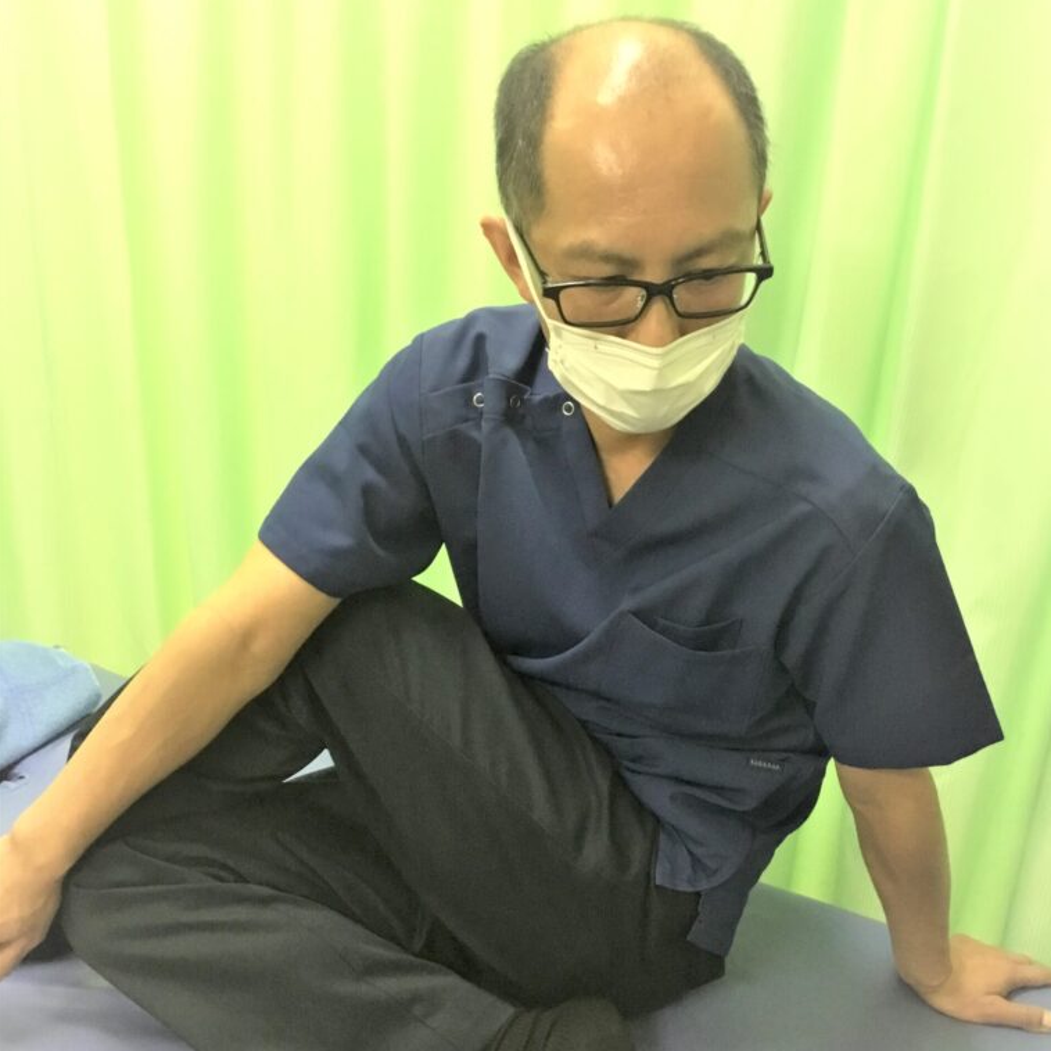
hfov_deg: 44.9
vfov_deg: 44.5
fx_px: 1271
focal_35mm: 37
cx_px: 530
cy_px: 674
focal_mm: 3.3
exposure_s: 1/17
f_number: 2.4
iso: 200
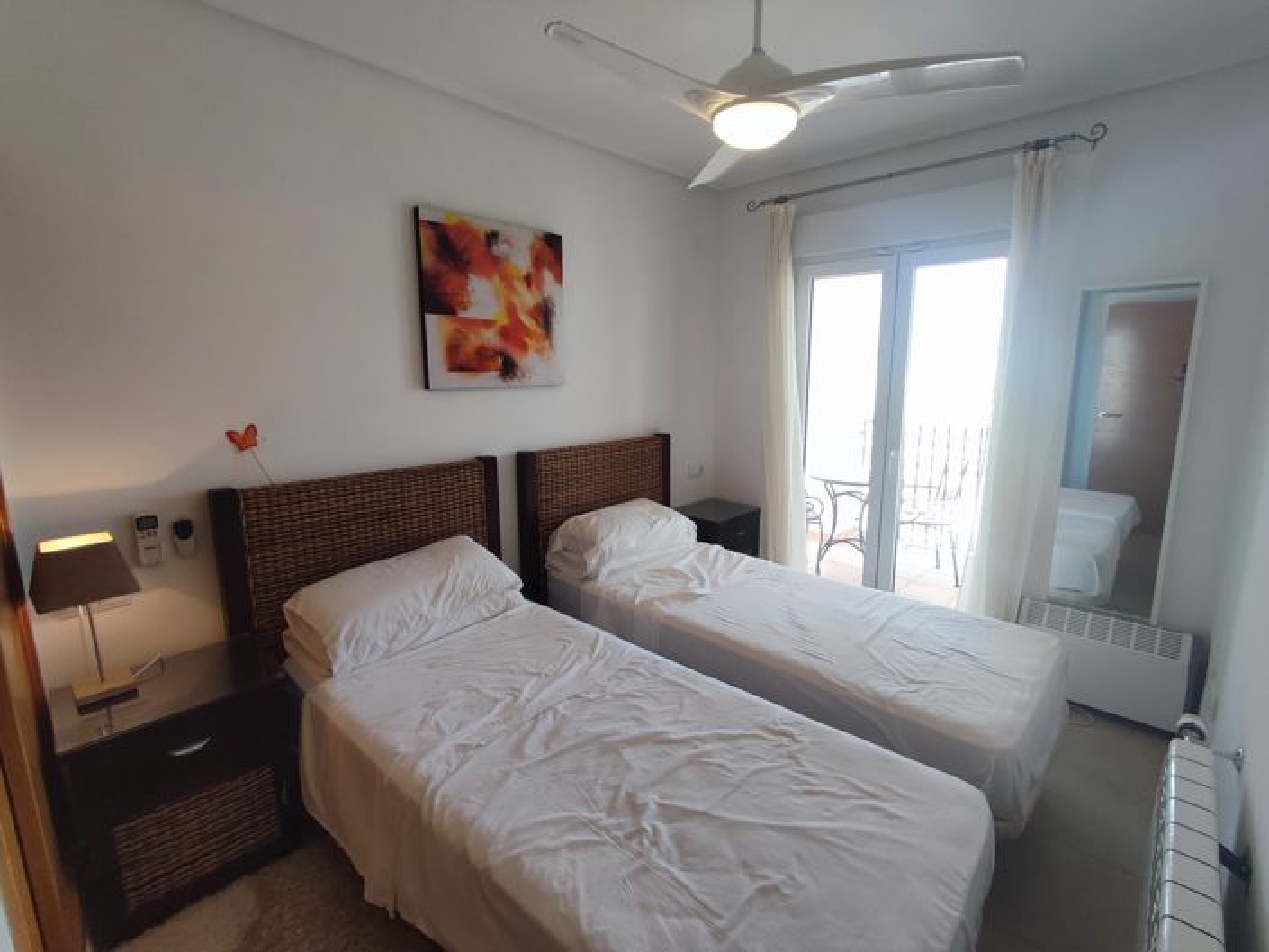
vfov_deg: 78.1
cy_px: 476
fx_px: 587
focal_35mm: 16
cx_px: 634
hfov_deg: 94.5
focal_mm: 1.65
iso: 74
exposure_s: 1/100
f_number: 2.2
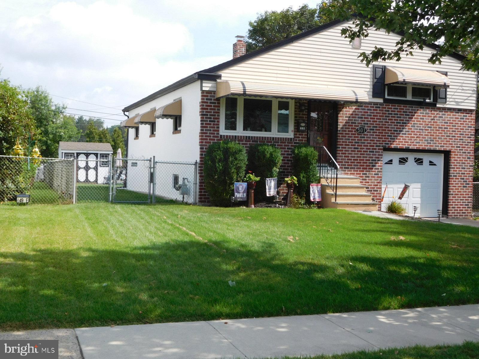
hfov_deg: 46.8
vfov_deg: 36.0
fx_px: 554
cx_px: 240
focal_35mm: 40
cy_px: 180
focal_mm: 7.1
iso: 125
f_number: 3.9
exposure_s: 1/640
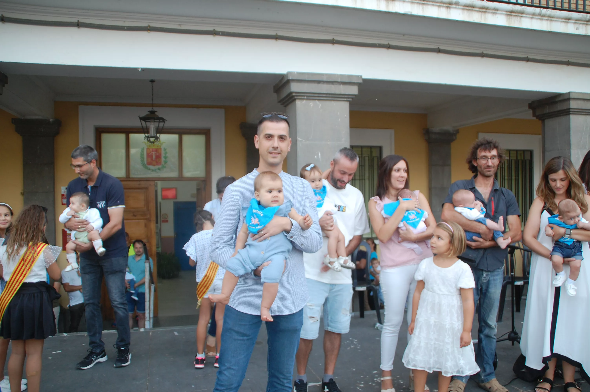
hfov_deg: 67.4
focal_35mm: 27
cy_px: 196
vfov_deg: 47.8
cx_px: 295
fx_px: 442
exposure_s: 1/60
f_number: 4
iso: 400
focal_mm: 18
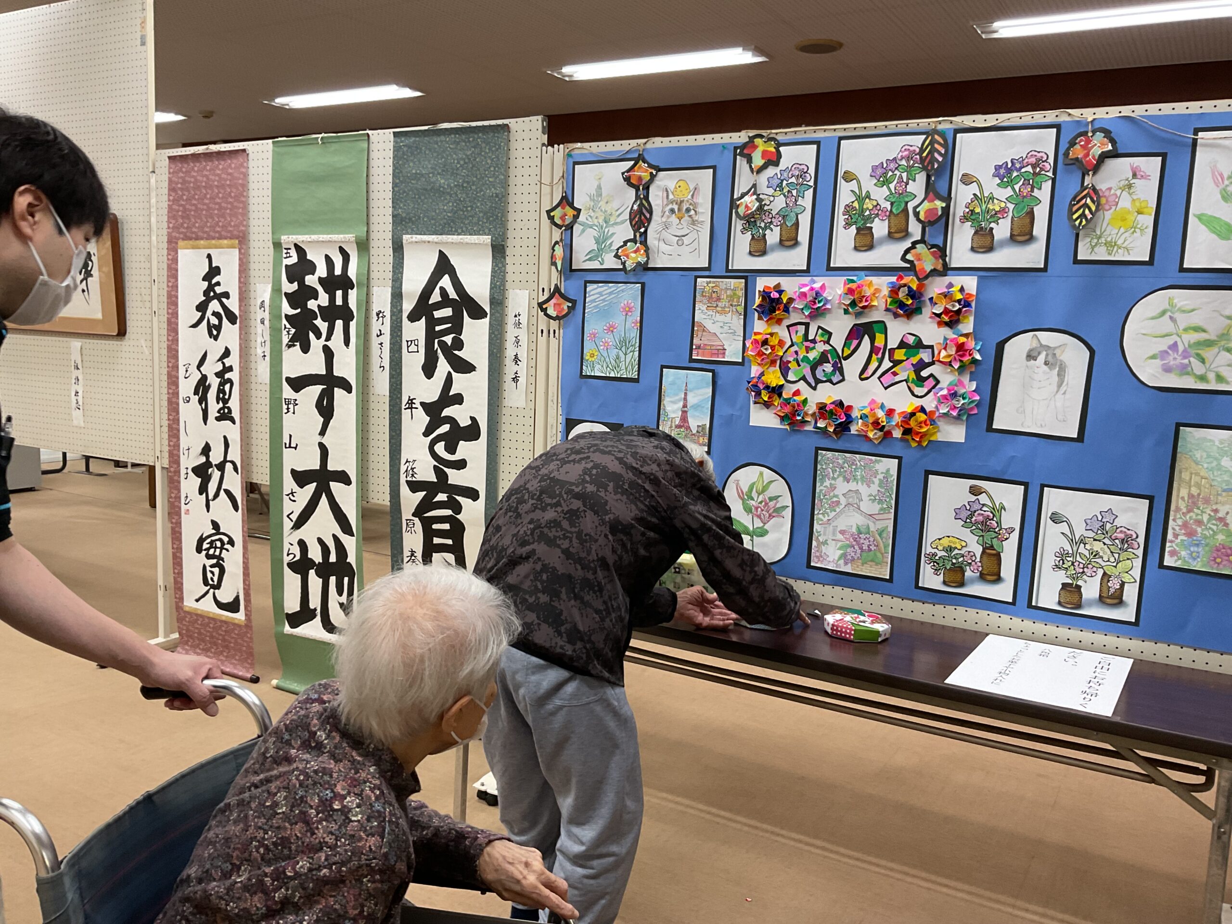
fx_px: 1032
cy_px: 462
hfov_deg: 61.7
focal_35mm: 29
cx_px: 616
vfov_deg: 48.2
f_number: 1.8
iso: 64
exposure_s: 1/60
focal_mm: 3
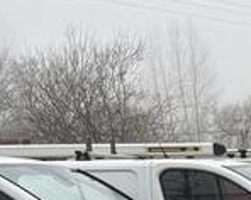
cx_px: 639
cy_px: 425
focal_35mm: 154
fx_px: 1143
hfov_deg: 10.5
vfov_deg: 9.3
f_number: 1.6
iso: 50
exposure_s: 1/444
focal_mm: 5.96
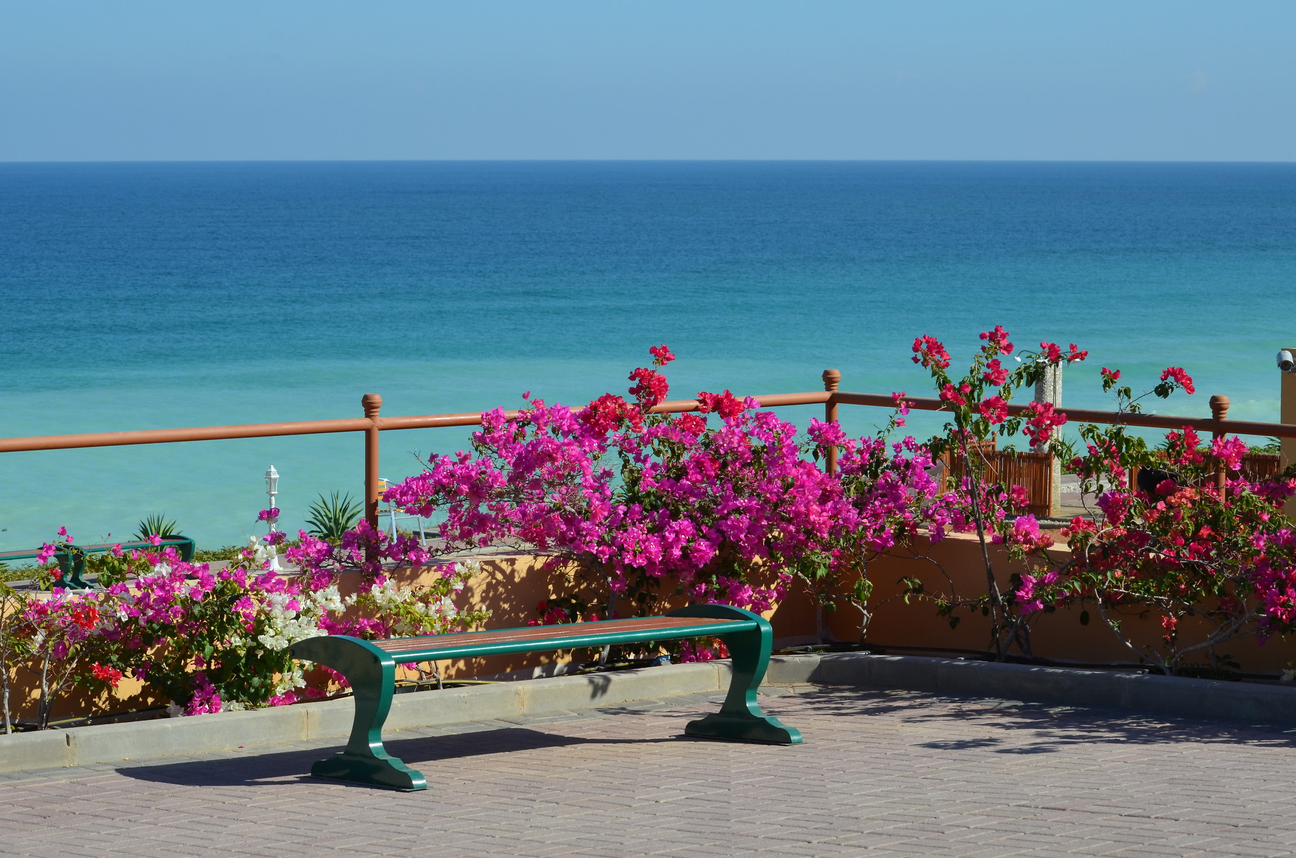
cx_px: 648
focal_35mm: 98
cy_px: 429
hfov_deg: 21.0
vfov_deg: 14.0
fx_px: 3502
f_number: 9
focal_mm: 65
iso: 100
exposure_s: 1/320
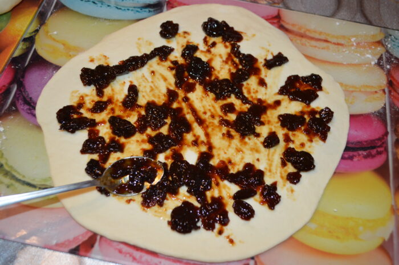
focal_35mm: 33
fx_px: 365
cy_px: 132
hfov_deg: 57.3
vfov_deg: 39.9
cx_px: 200
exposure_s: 1/60
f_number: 4
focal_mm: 22
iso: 1000
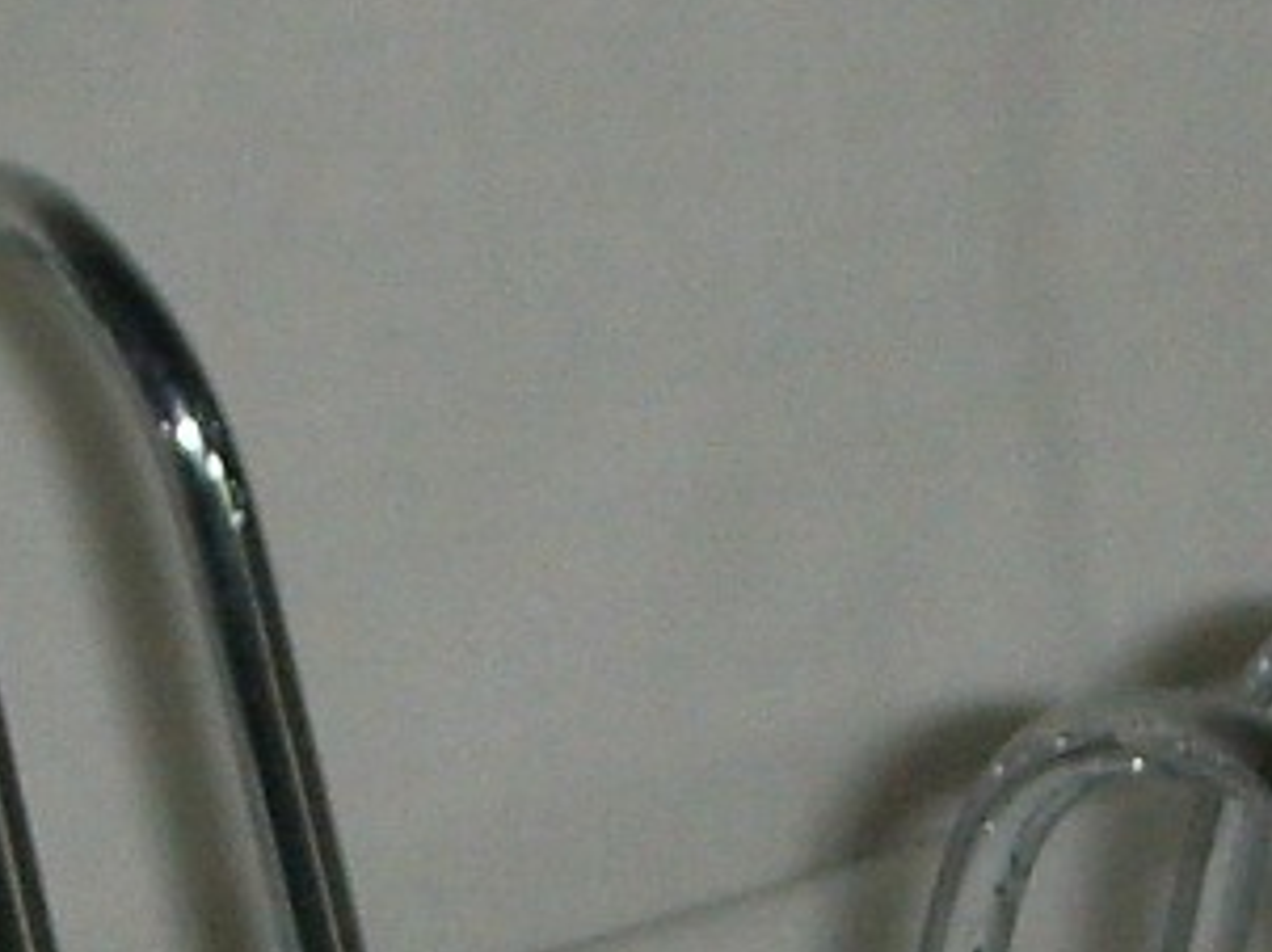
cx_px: 505
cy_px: 1483
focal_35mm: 265
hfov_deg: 7.5
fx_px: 9730
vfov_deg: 5.5
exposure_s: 1/45
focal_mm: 8.8
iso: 100
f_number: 3.8
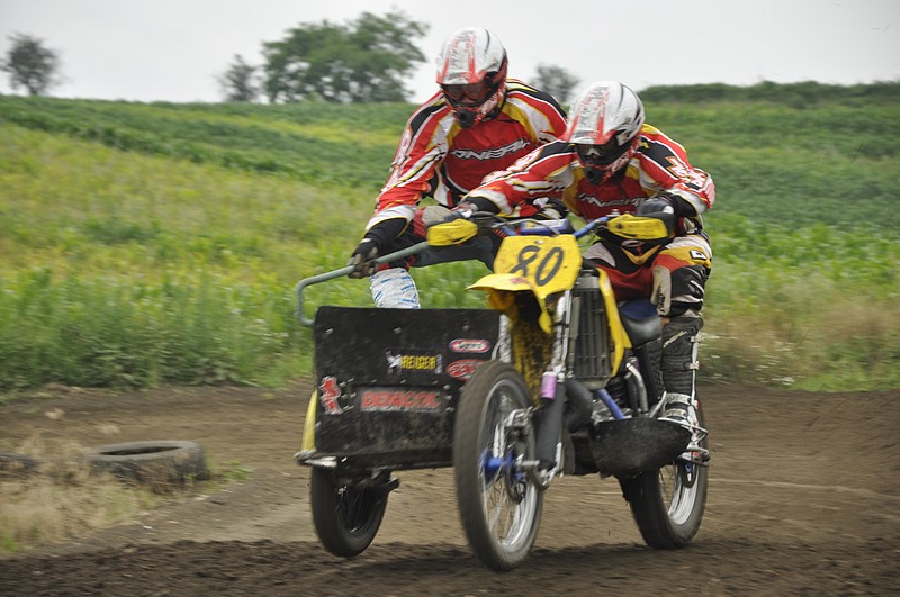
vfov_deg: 8.7
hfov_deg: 13.1
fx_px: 3932
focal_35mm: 158
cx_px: 450
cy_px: 298
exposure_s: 1/100
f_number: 5.6
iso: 200
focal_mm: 105
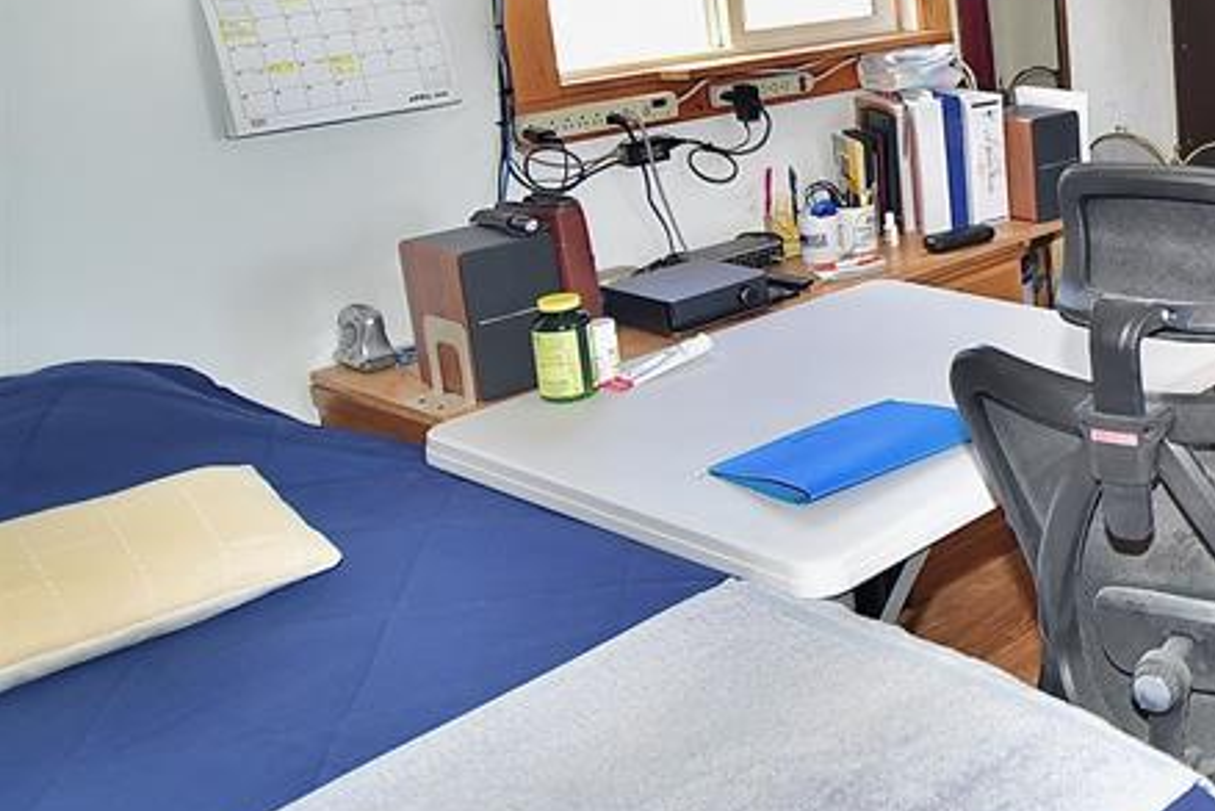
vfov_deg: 31.0
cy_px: 148
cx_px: 1414
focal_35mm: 42
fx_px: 1418
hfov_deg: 36.9
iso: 400
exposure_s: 1/125
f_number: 4
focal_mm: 18
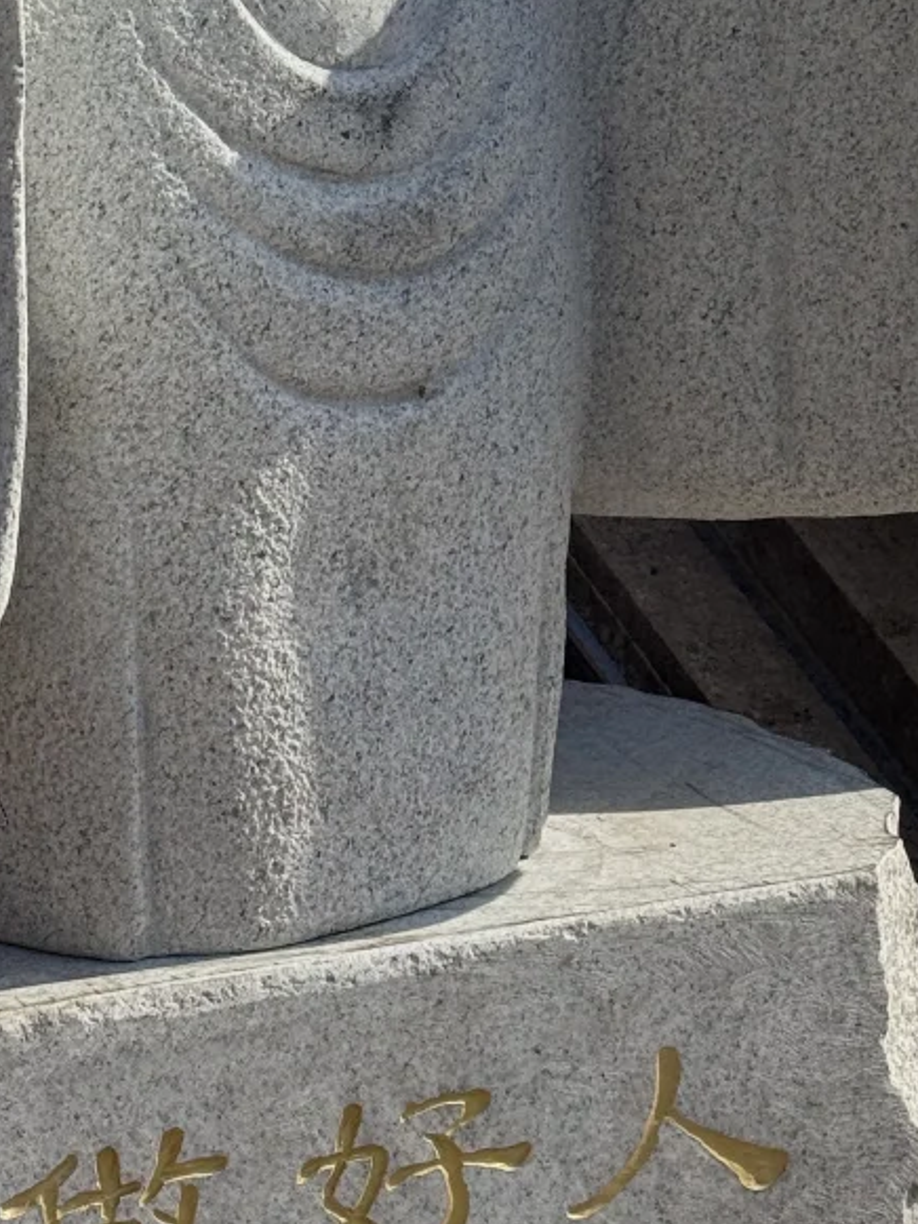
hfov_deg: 12.5
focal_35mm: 119
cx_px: 415
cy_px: 175
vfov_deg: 16.4
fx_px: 4206
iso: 64
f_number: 1.78
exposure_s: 1/7092
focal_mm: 6.76
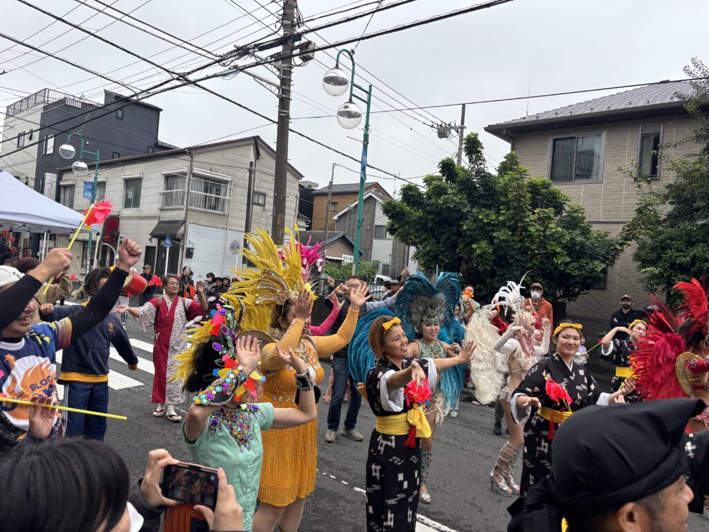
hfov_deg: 67.3
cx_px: 354
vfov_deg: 53.1
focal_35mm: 26
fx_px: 533
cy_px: 266
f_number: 1.6
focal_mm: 5.96
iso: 50
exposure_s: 1/288
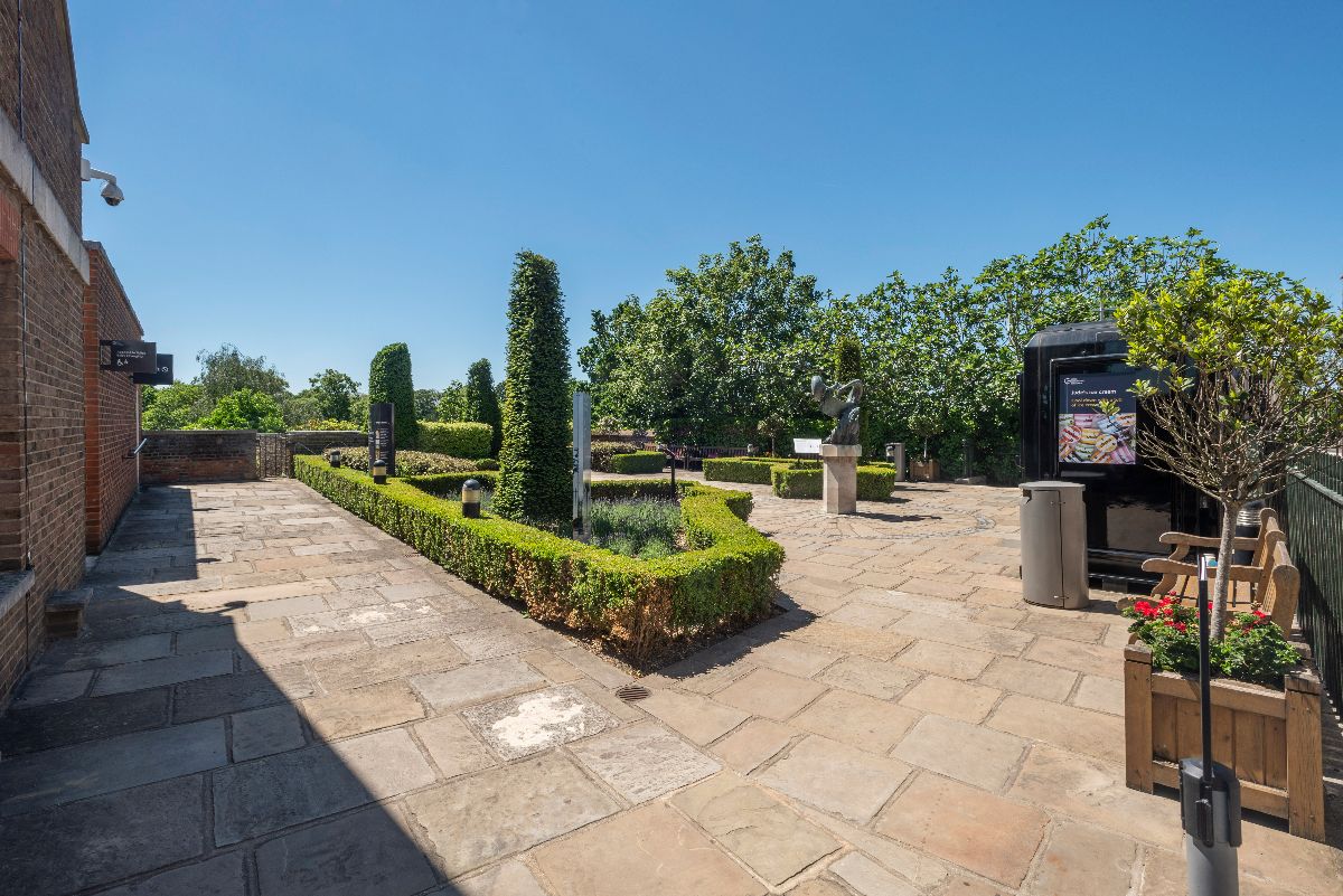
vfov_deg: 70.5
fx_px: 634
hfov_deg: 93.3
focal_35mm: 17
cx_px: 672
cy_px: 448
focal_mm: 17
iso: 100
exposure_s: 1/100
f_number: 16
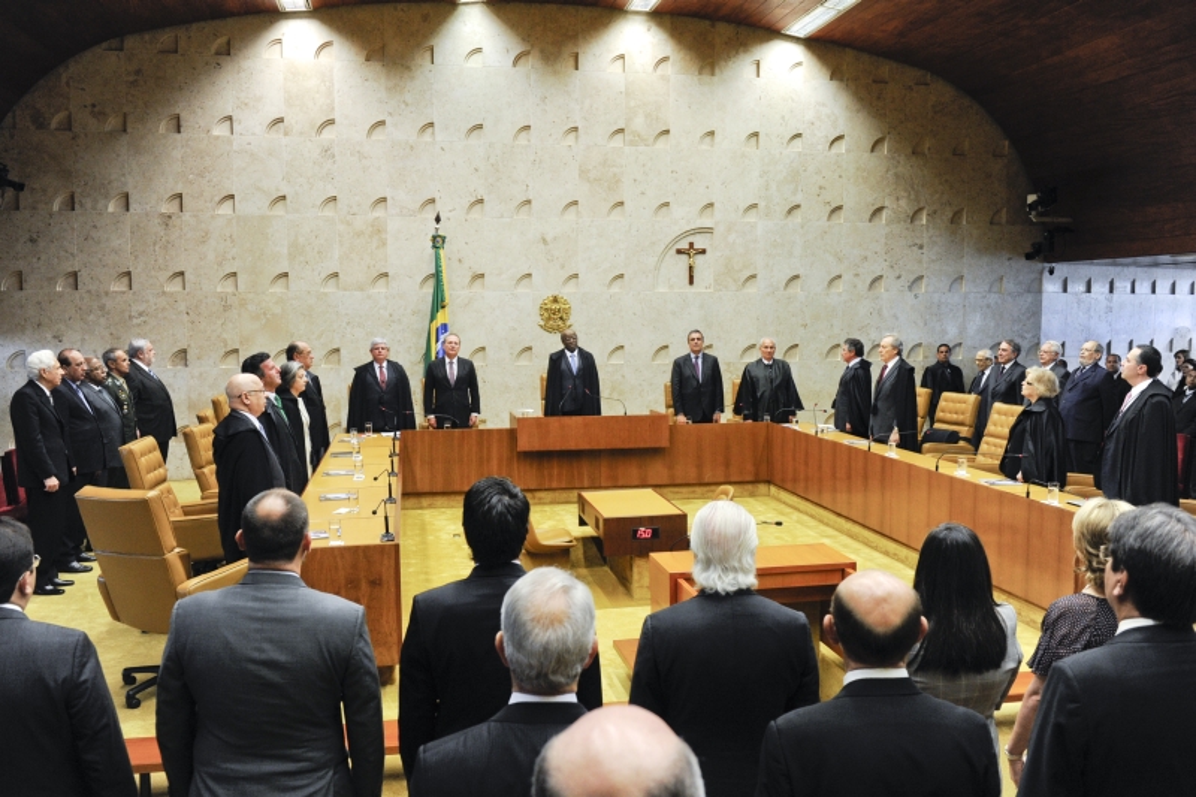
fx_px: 1030
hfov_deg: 60.3
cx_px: 598
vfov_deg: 42.3
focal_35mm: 31
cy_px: 398
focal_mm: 31
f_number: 5
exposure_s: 1/125
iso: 2500
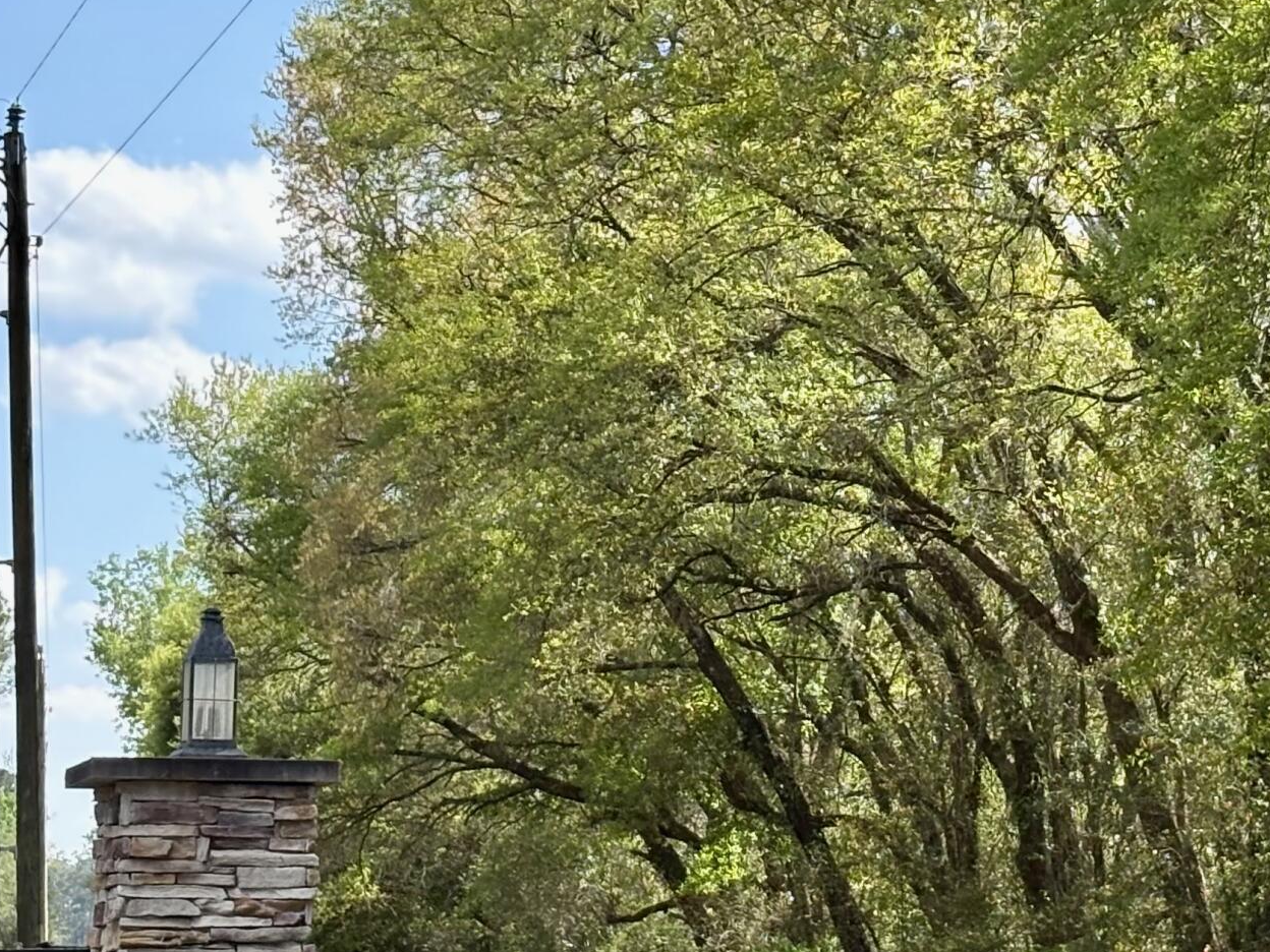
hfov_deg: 15.7
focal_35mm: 125
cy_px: 483
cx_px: 894
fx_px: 4586
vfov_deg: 11.9
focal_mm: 5.96
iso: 50
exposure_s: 1/1156
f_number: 1.6
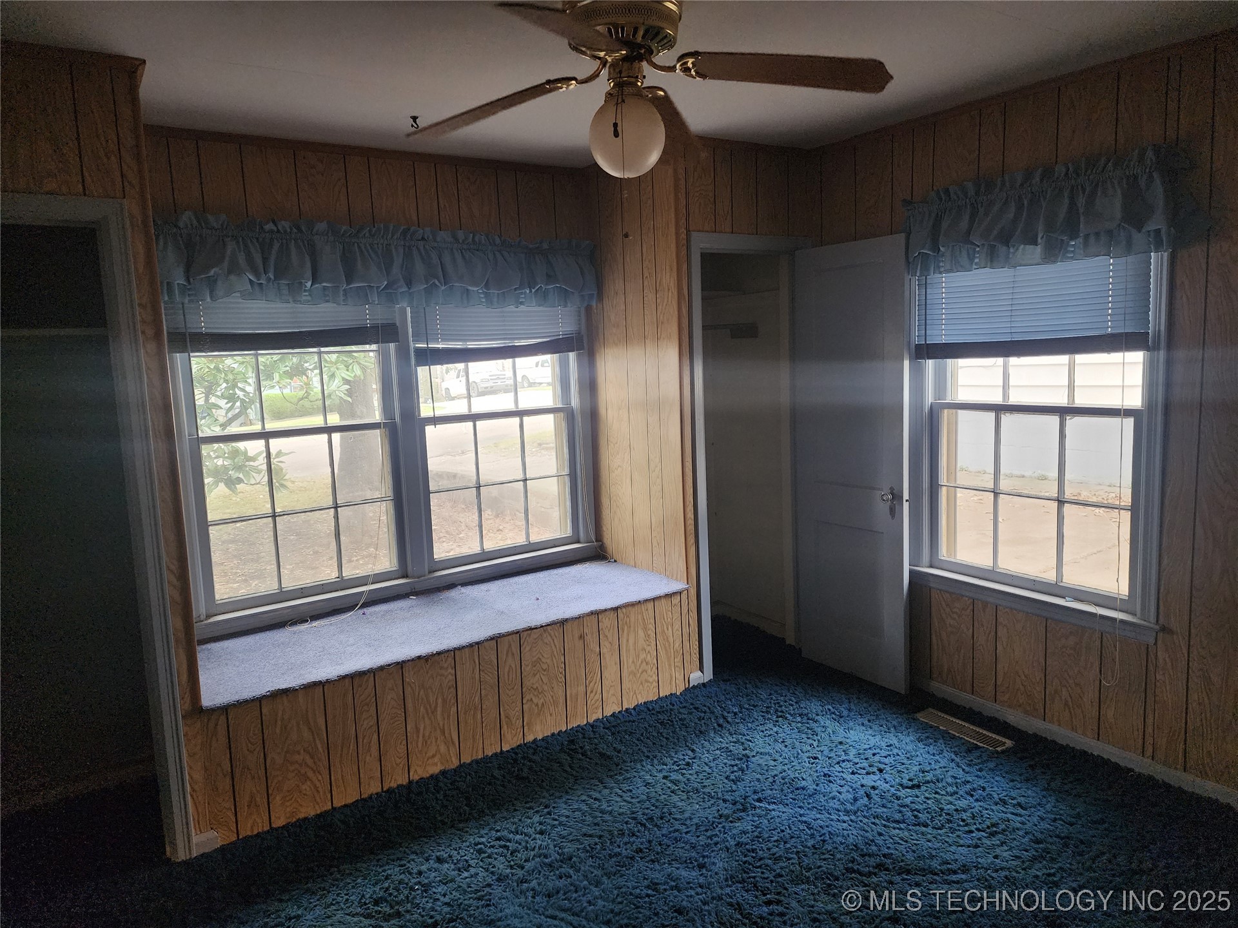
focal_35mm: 23
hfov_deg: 73.9
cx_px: 619
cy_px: 464
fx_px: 823
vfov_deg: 58.9
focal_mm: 6.4
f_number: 1.8
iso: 500
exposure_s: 1/120
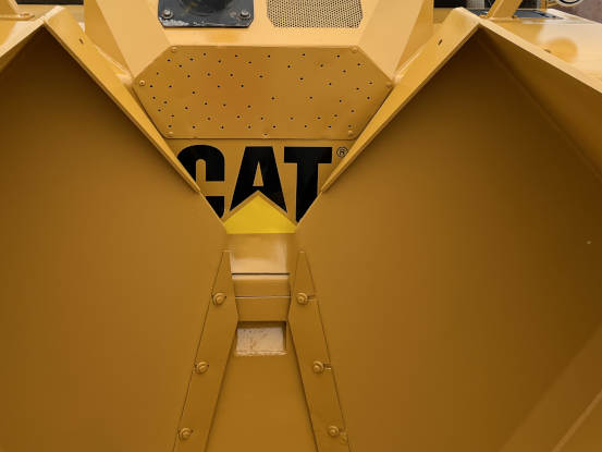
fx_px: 818
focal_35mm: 47
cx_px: 266
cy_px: 69
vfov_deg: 29.9
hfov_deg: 40.4
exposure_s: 1/581
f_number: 1.5
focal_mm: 5.7
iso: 50
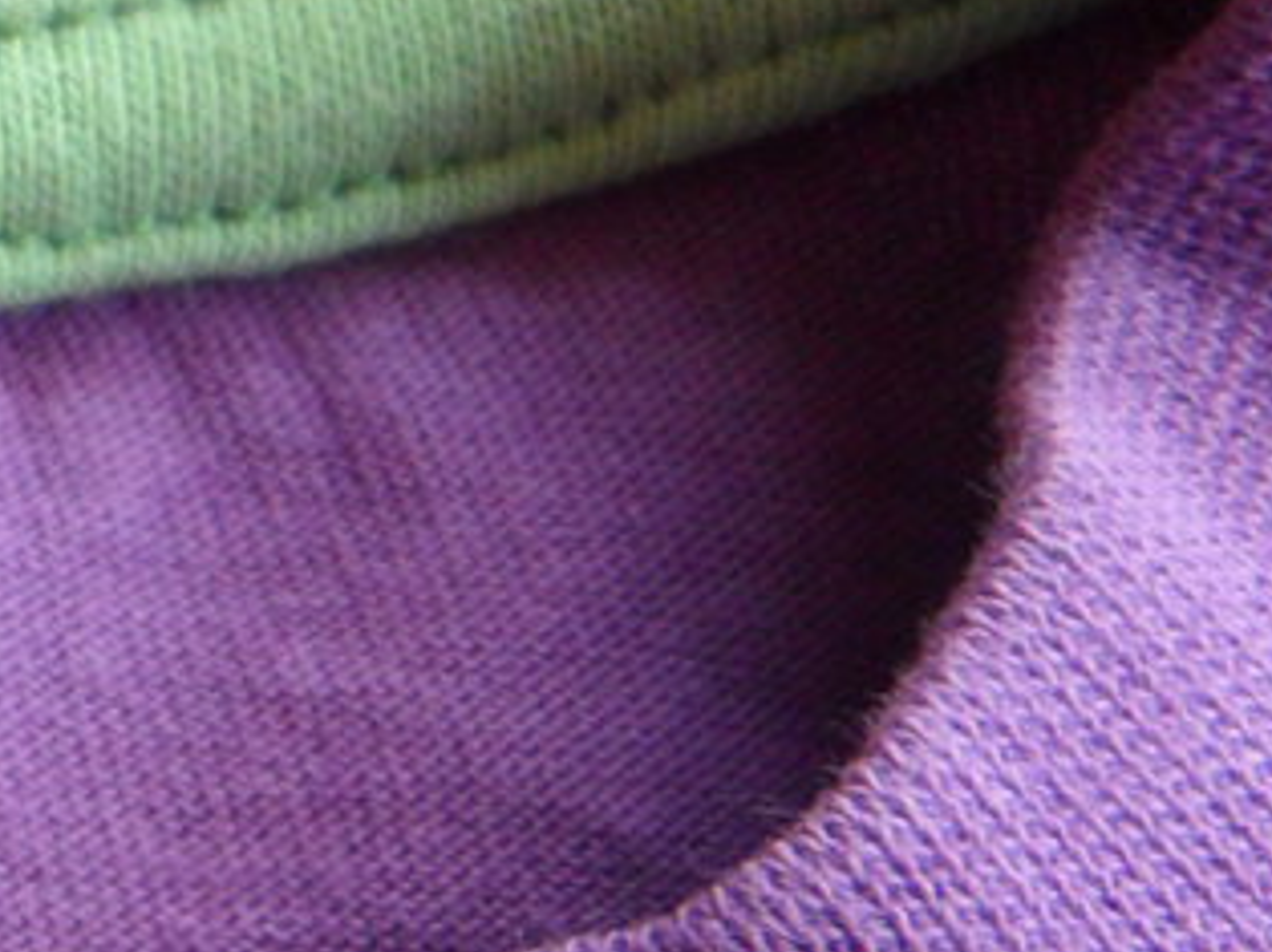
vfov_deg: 14.4
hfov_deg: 17.1
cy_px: 709
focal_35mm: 102
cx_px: -715
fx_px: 3745
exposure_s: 1/60
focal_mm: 4.1
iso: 80
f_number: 2.9
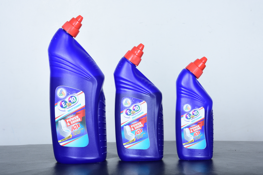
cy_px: 88
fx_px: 636
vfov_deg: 15.7
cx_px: 132
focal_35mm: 87
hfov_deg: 23.4
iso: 320
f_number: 14
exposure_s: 1/125
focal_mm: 58
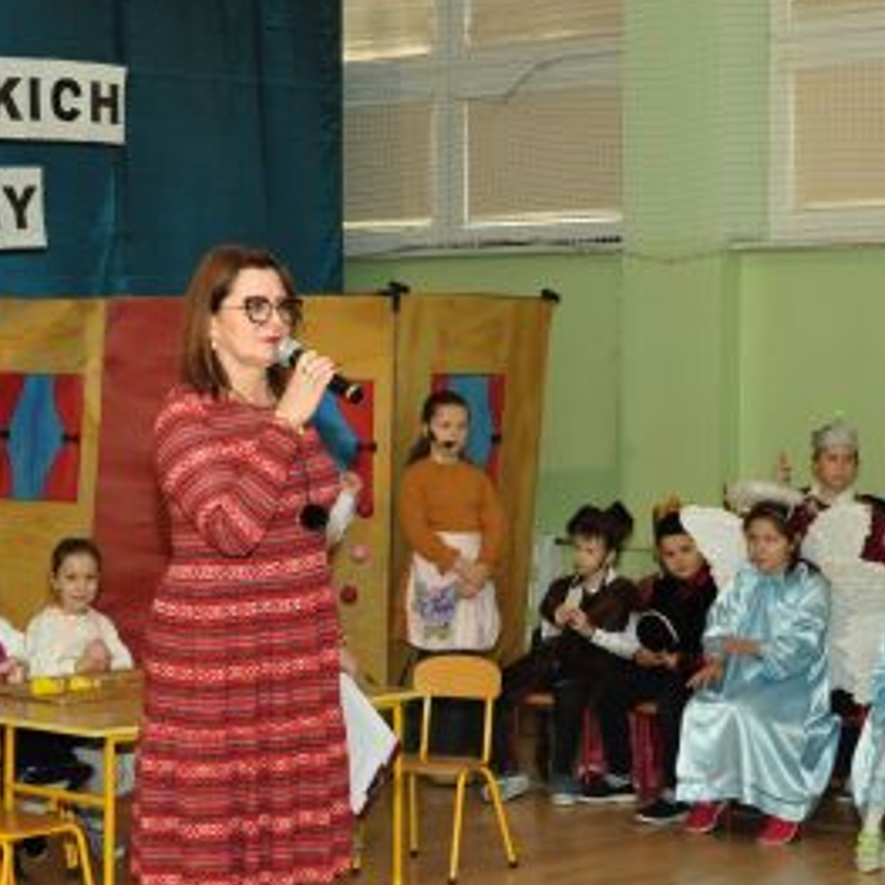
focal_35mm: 93
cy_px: 416
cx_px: 239
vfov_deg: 18.7
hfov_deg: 18.6
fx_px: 2690
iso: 800
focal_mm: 24
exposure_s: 1/60
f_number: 5.6
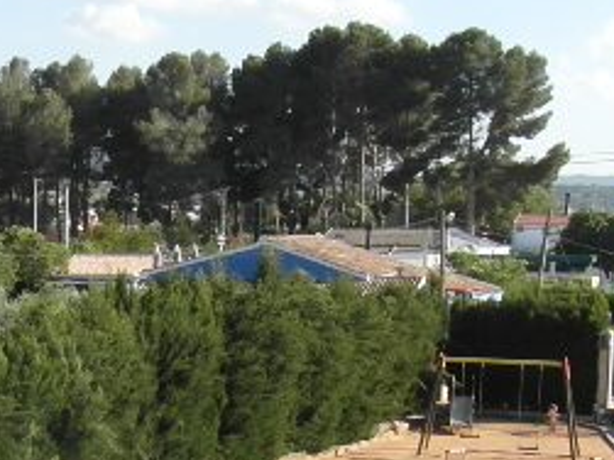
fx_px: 1737
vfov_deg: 14.7
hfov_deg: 19.2
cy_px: 516
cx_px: -56
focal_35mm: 98
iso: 80
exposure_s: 1/180
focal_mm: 4
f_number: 4.6
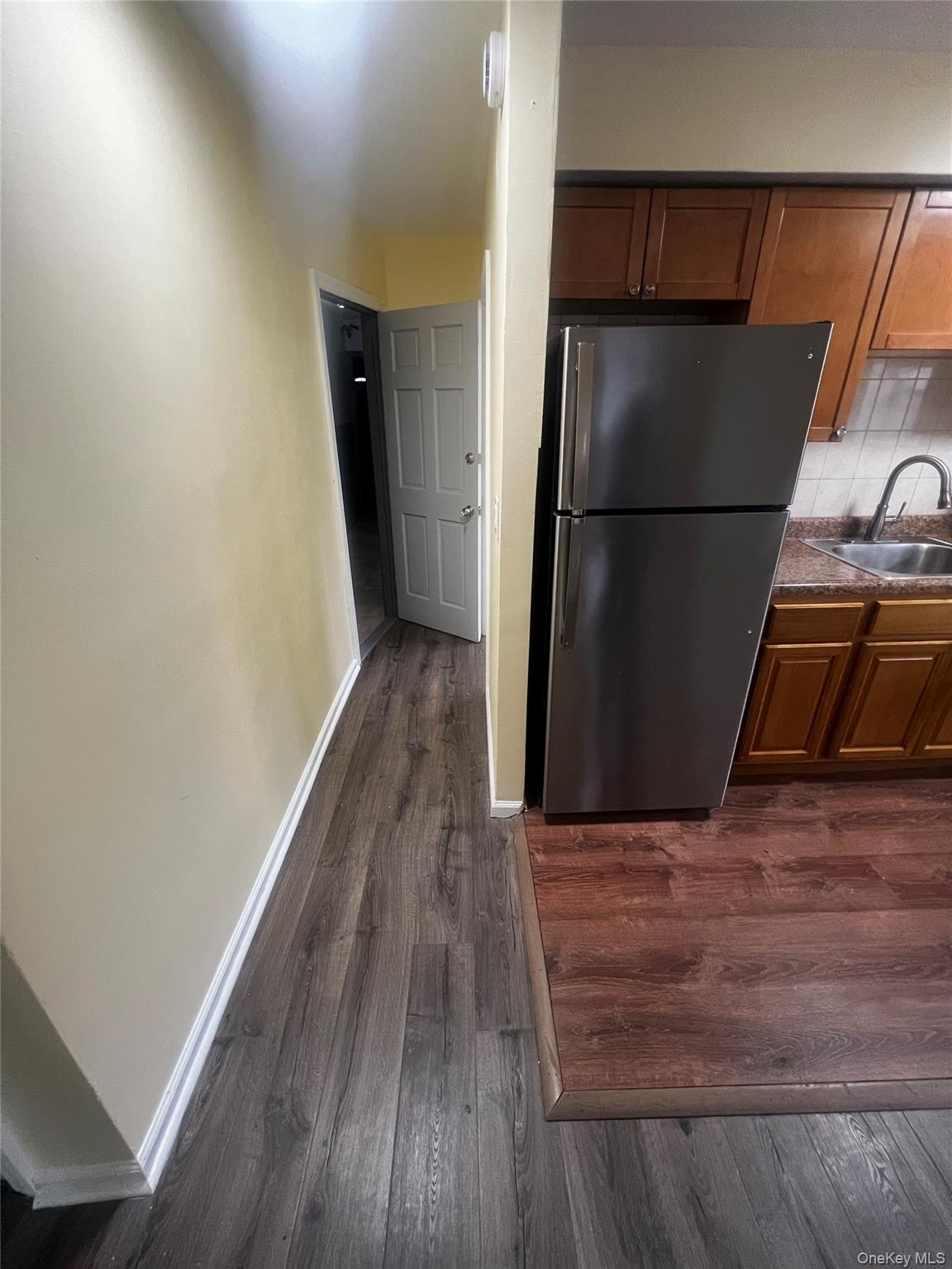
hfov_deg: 89.9
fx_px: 477
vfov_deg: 106.2
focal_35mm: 13
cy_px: 634
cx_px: 476
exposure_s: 1/60
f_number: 1.8
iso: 320
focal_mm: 1.57
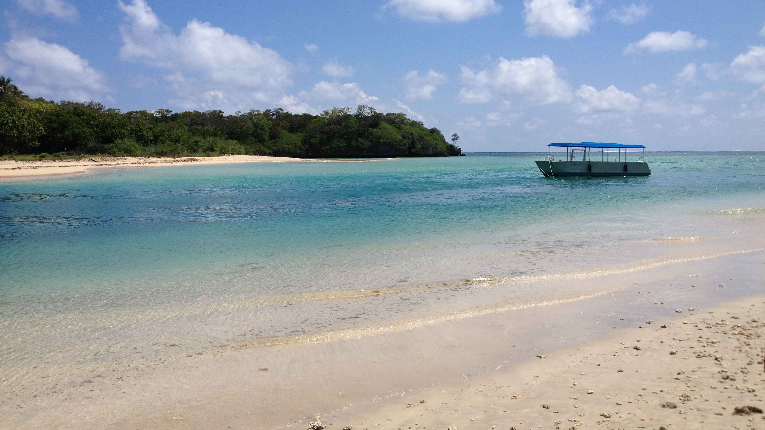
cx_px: 387
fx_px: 791
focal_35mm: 39
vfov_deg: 30.3
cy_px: 164
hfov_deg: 51.6
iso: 50
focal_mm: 4.28
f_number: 2.4
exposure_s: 1/3690
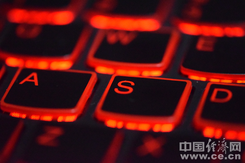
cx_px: 122
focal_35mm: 128
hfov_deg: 16.1
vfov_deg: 10.8
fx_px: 868
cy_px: 82
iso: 12800
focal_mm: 85
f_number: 4.2
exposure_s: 1/125
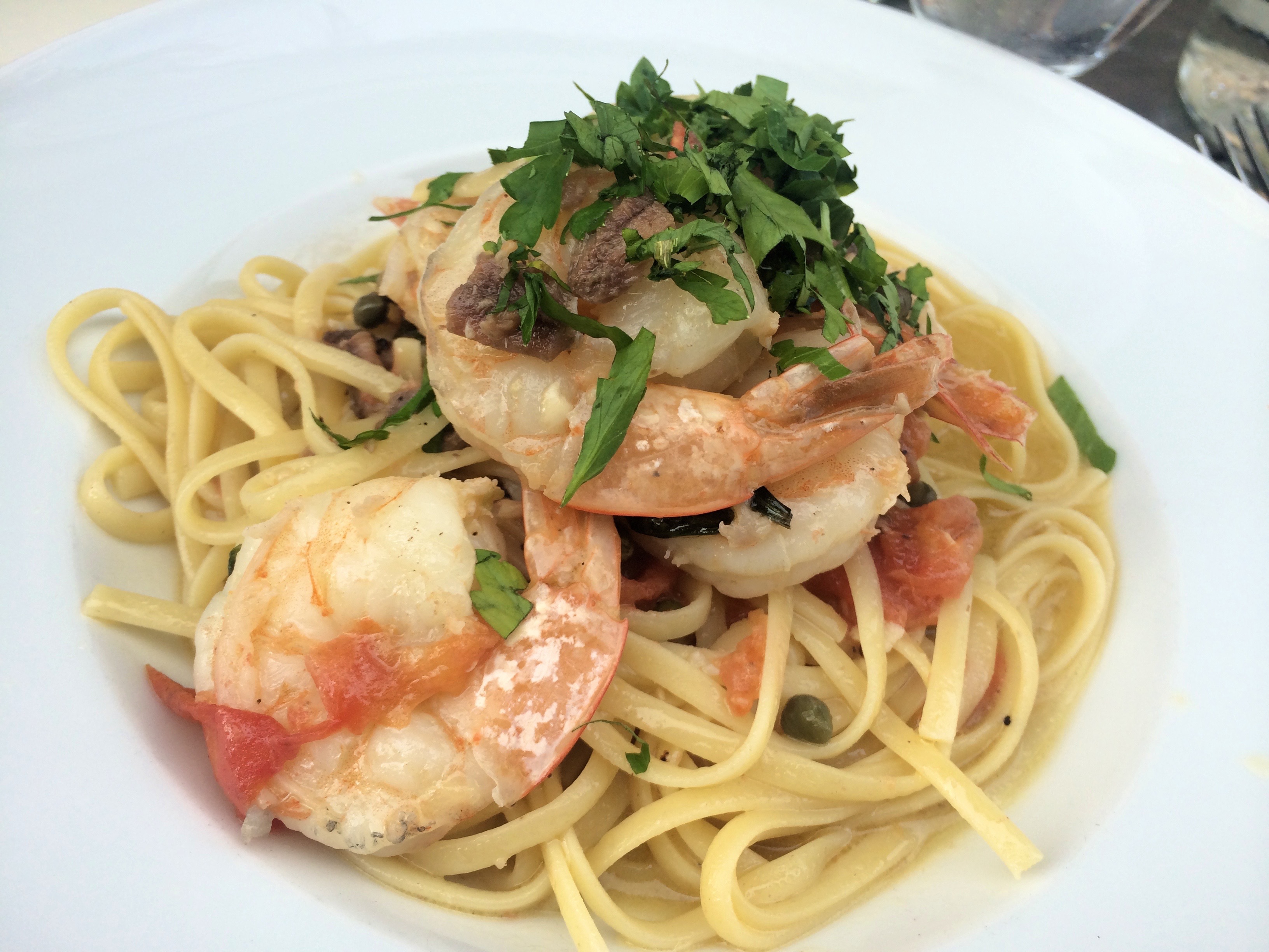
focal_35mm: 30
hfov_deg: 60.0
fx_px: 1100
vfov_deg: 46.8
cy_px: 476
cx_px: 634
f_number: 2.2
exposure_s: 1/410
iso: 32
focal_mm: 4.12
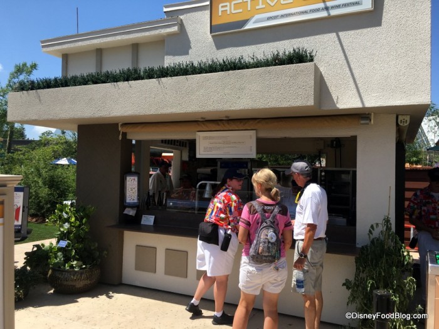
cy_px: 164
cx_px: 220
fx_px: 368
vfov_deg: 48.2
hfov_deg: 61.7
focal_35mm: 29
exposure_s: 1/1261
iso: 25
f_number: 2.2
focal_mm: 4.15
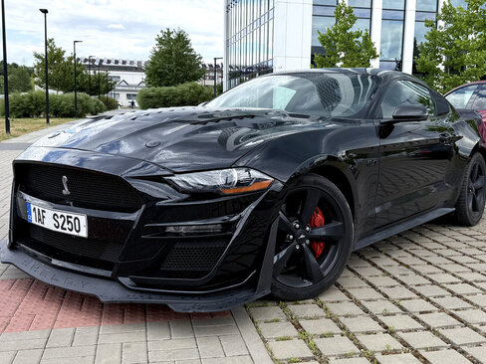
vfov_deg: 56.8
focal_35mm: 24
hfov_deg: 71.6
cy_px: 182
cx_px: 243
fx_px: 337
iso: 80
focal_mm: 6.76
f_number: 1.78
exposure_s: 1/2703
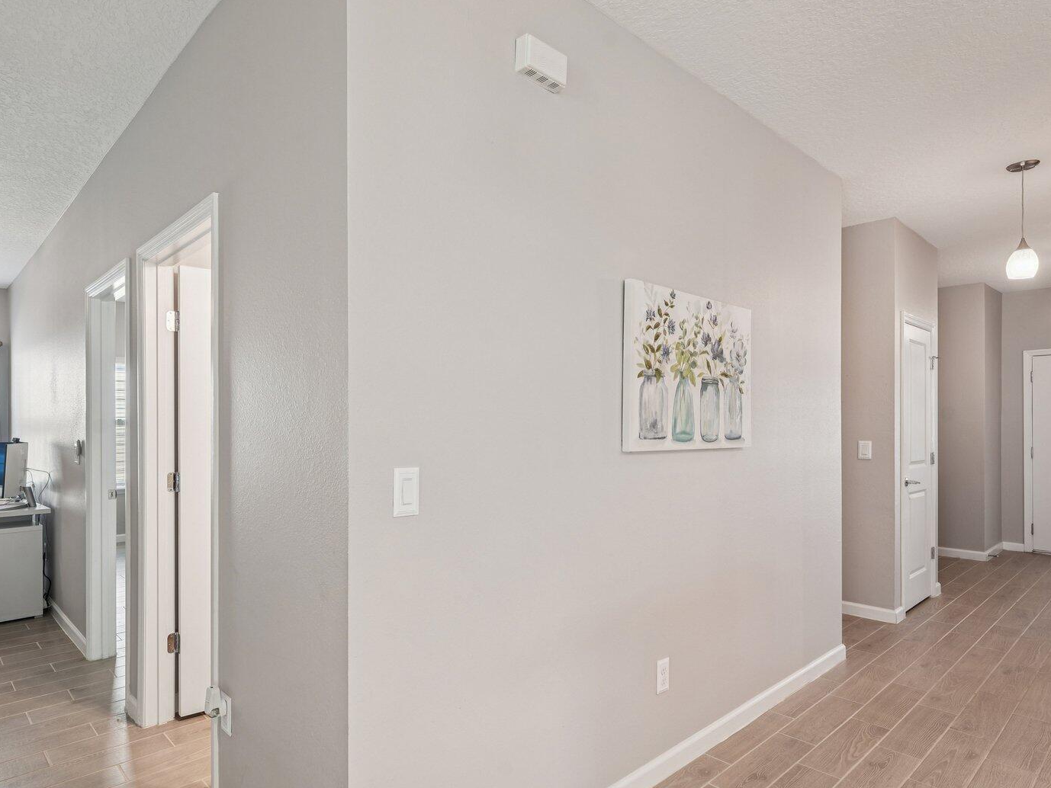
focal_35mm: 20
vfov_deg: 66.0
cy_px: 407
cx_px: 461
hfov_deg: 81.4
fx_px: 607
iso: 100
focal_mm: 14
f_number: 9
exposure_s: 1/2
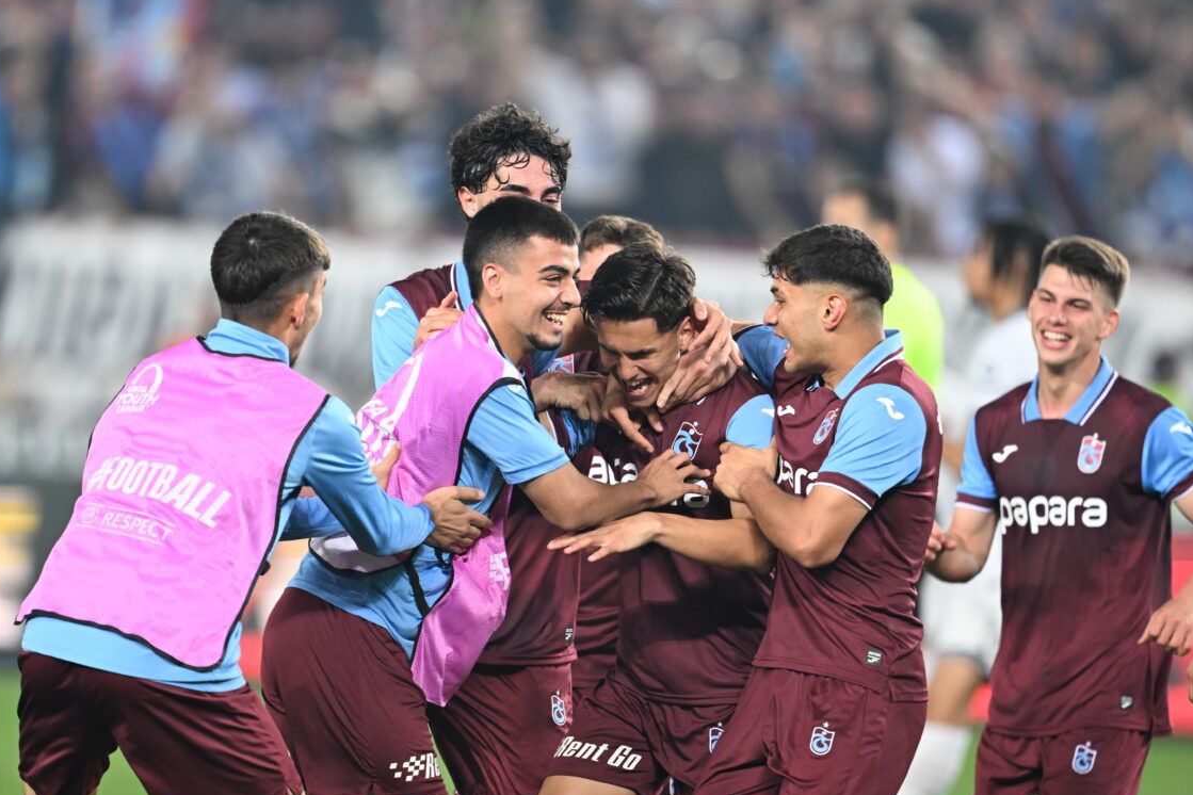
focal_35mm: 572
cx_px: 598
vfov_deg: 2.4
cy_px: 372
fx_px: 18954
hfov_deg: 3.6
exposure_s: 1/1600
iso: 2000
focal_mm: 400
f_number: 2.8
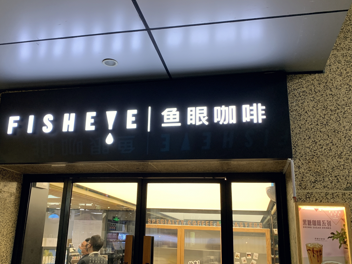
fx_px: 356
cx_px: 144
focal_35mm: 35
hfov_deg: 52.3
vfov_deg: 40.7
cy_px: 135
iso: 125
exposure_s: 1/60
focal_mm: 4.25
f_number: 1.8
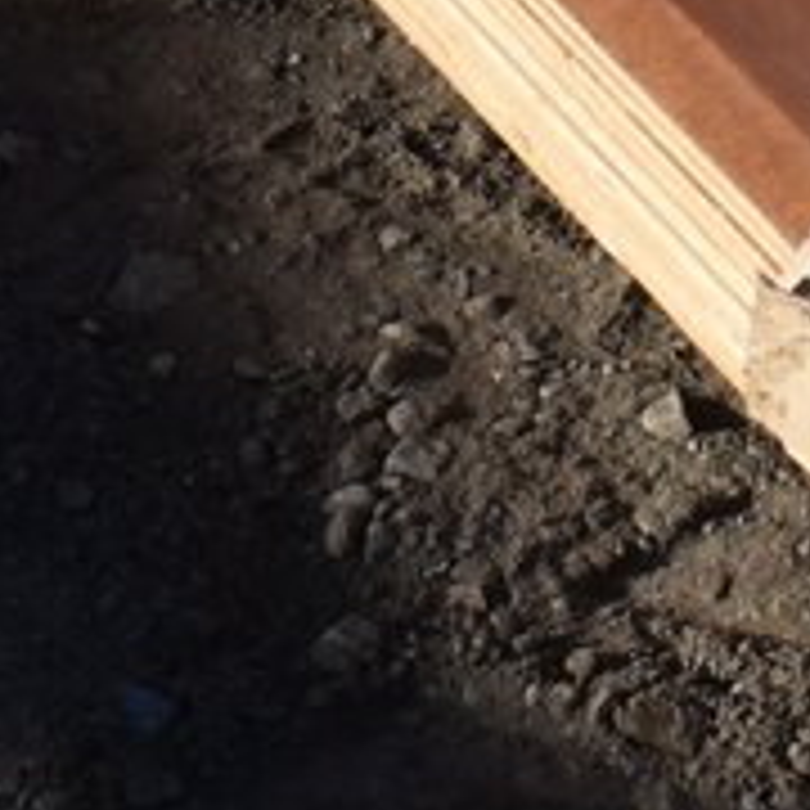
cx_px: 1366
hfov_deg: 6.5
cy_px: -628
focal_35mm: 266
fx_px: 7042
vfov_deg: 6.4
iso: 100
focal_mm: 22
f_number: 8
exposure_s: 1/250
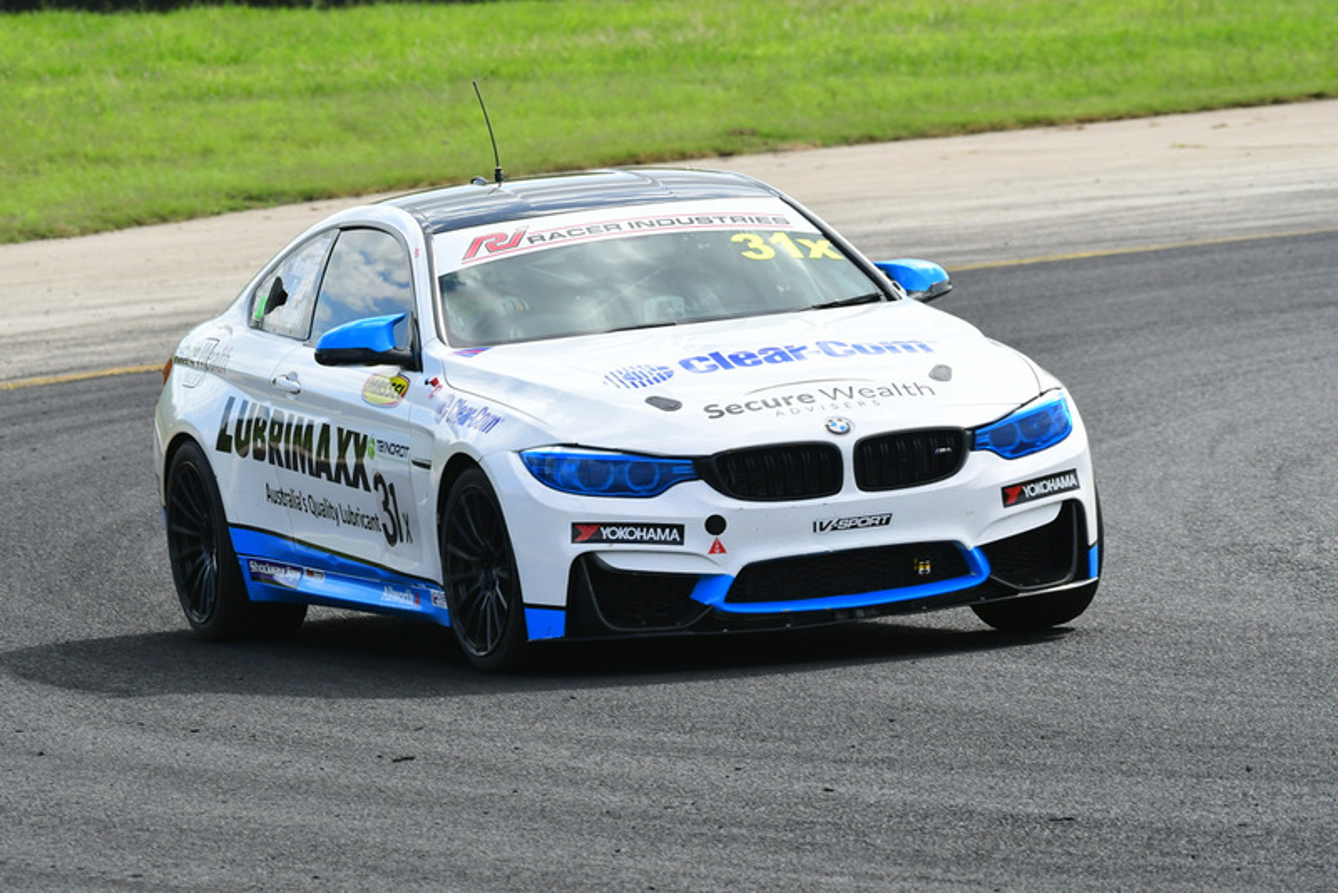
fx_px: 15057
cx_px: 669
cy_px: 446
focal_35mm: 405
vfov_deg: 3.4
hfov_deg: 5.1
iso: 800
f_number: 10
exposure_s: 1/640
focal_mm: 270
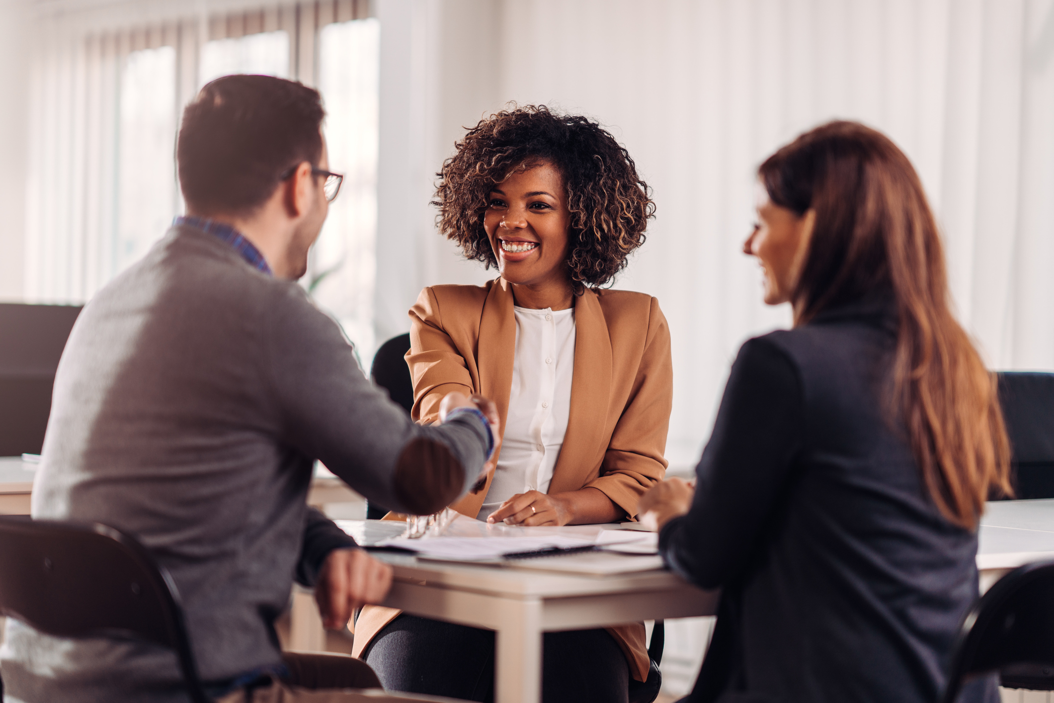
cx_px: 527
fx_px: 2488
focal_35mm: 85
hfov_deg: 23.9
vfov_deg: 16.1
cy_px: 352
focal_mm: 85
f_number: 1.4
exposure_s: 1/640
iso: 100
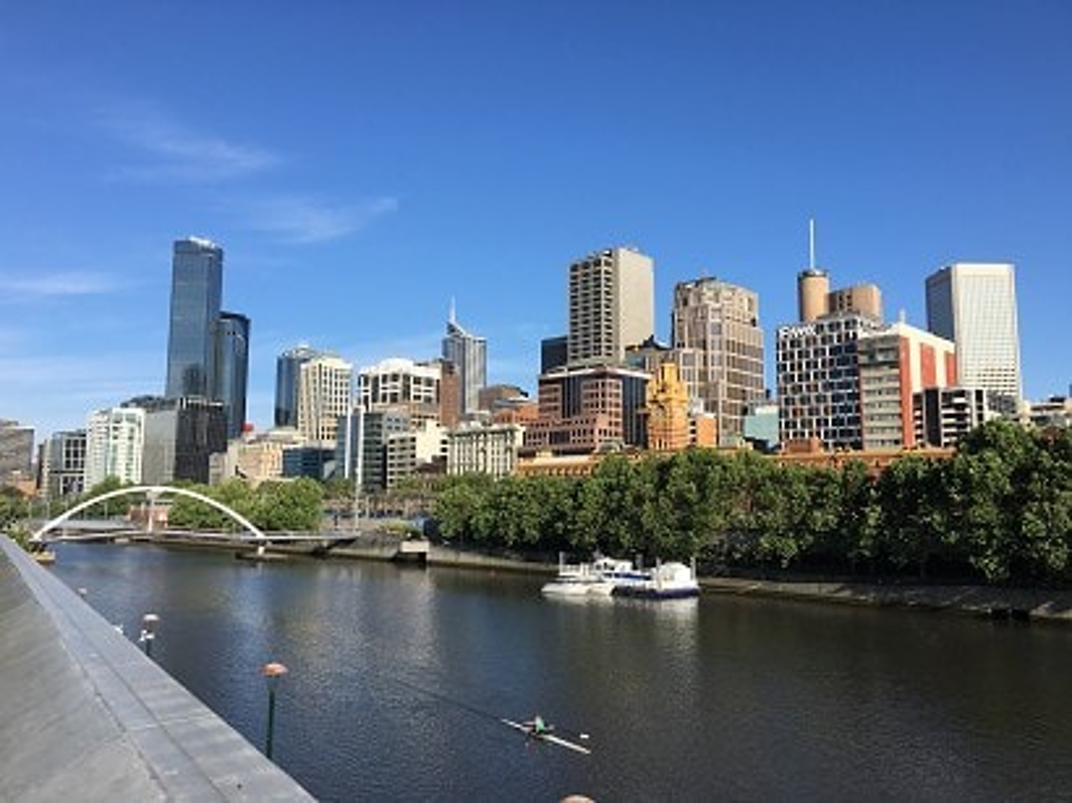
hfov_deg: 61.7
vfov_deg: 48.2
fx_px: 898
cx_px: 536
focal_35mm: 29
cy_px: 402
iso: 25
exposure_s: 1/1425
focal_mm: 4.15
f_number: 2.2
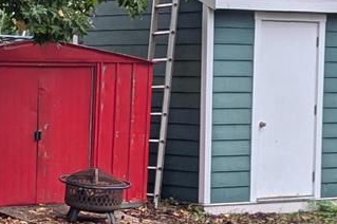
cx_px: 58
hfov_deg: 12.8
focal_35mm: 160
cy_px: 248
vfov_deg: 8.5
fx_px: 1496
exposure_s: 1/501
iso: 43
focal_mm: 6.81
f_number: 1.85
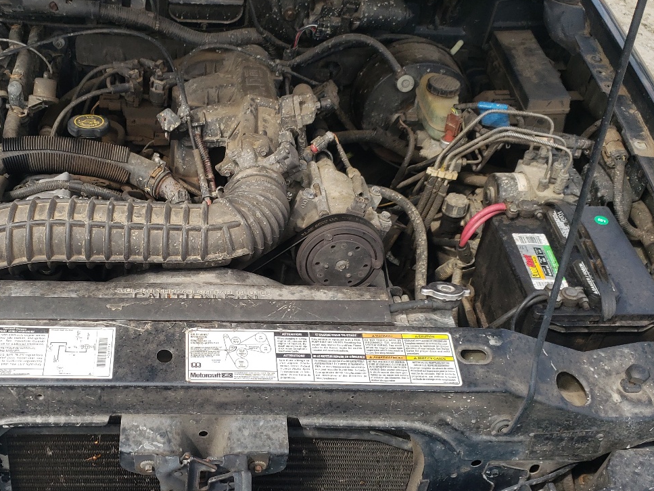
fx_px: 813
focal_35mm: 43
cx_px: 209
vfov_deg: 33.6
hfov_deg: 43.1
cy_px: 279
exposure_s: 1/1429
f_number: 1.5
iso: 50
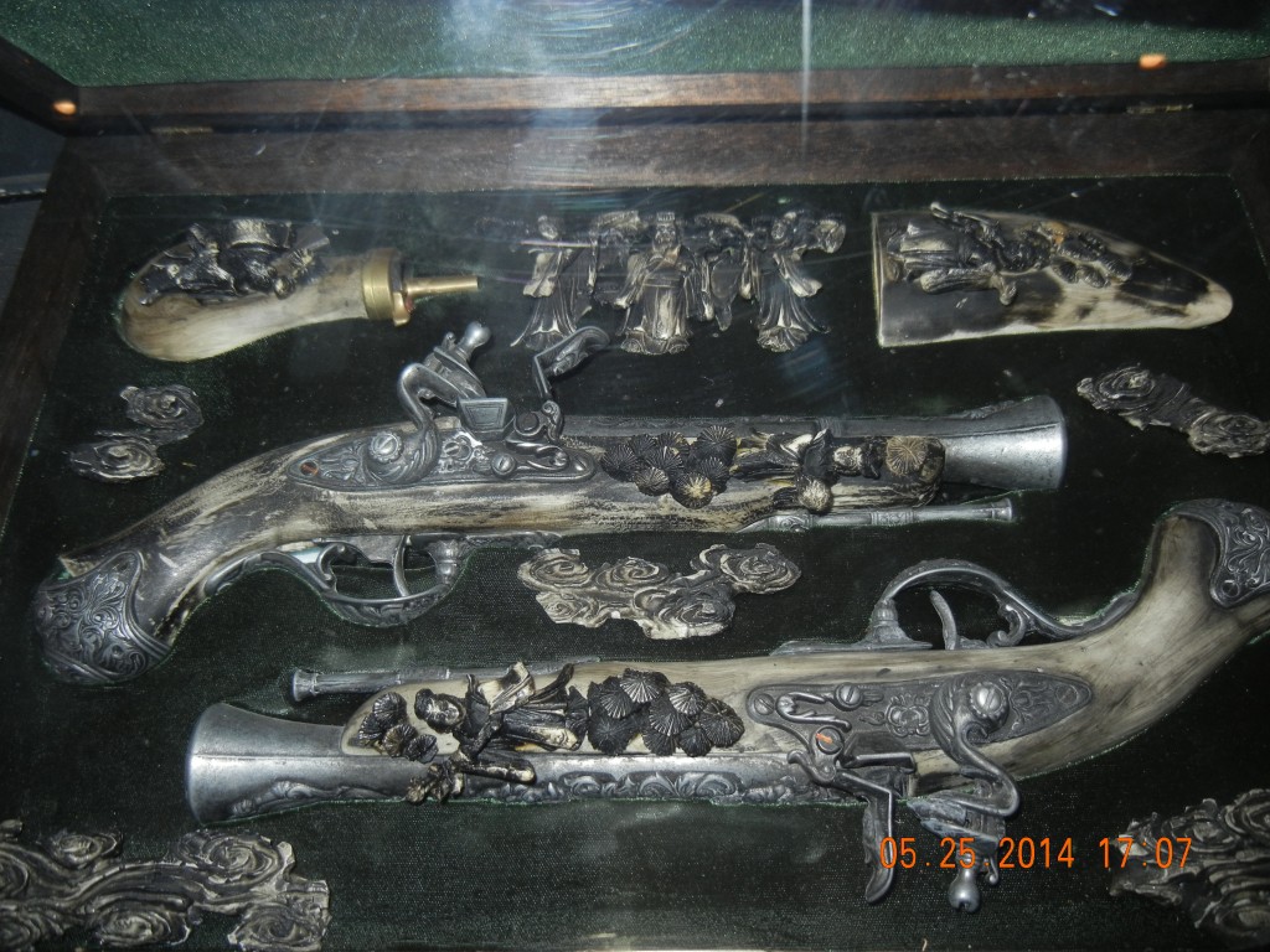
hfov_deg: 60.0
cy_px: 476
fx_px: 1101
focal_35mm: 30
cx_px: 635
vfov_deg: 46.8
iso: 200
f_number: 3.5
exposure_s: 1/30
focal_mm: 5.4
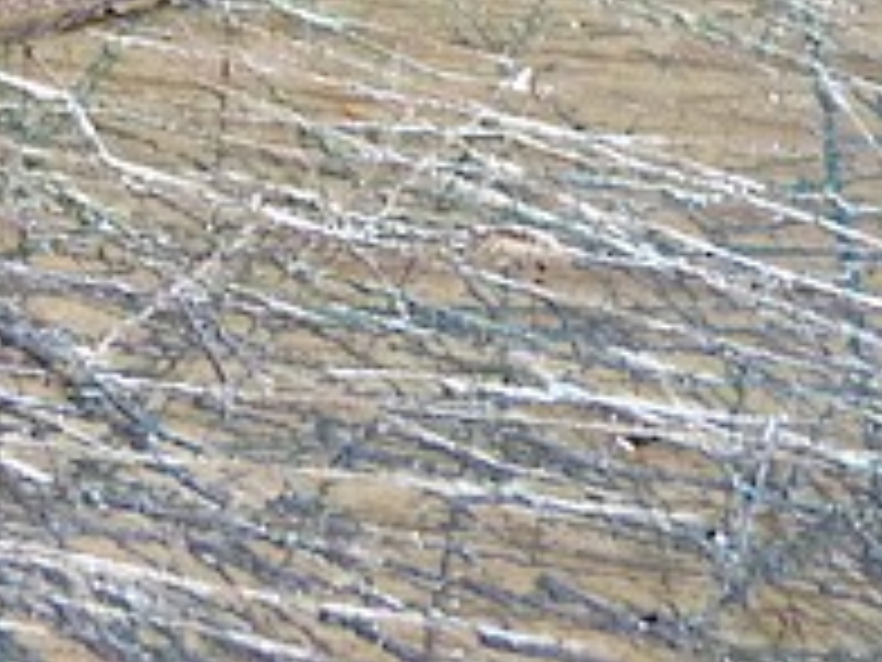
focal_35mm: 224
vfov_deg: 6.4
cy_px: -685
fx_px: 5707
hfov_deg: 8.8
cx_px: 270
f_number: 3.2
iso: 250
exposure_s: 1/30
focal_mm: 9.9
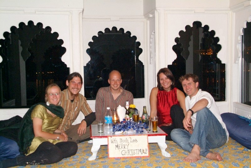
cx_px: 126
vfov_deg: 34.3
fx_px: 272
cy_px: 84
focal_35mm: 39
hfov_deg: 49.5
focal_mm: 26
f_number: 5.6
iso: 1600
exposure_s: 1/60
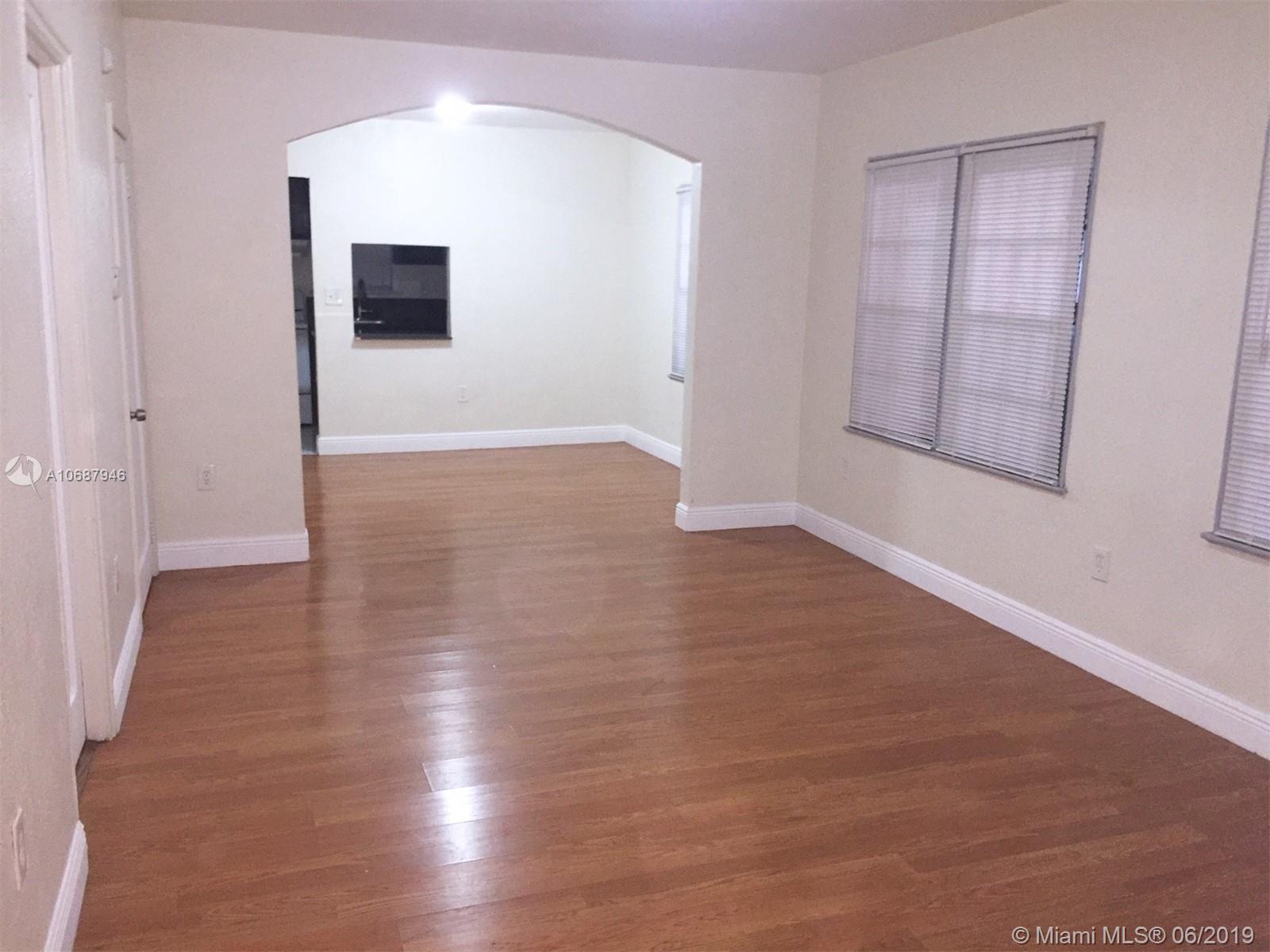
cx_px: 635
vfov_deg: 48.2
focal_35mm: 29
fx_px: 1064
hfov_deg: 61.7
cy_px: 476
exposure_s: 1/20
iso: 200
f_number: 2.2
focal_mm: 4.15
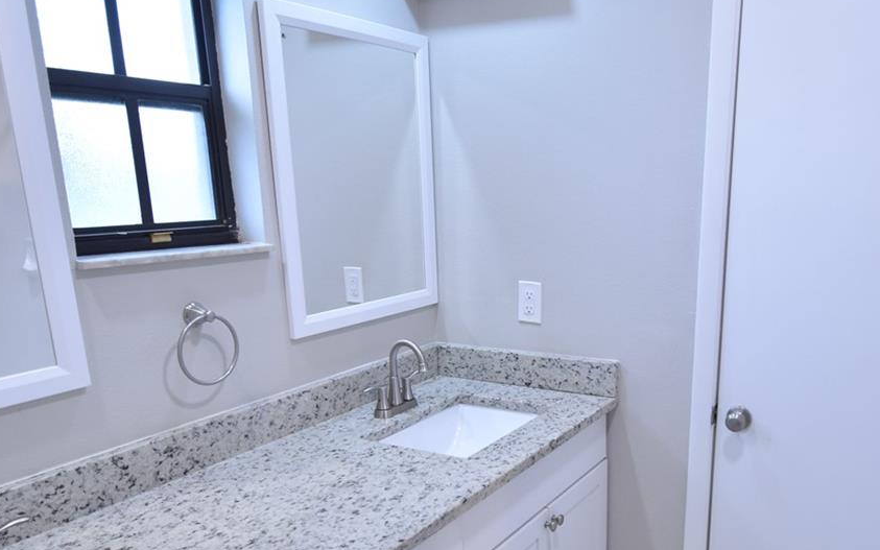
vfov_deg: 42.5
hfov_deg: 63.9
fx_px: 696
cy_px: 375
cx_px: 538
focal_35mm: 29
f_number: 3.5
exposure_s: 1/90
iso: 800
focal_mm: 10
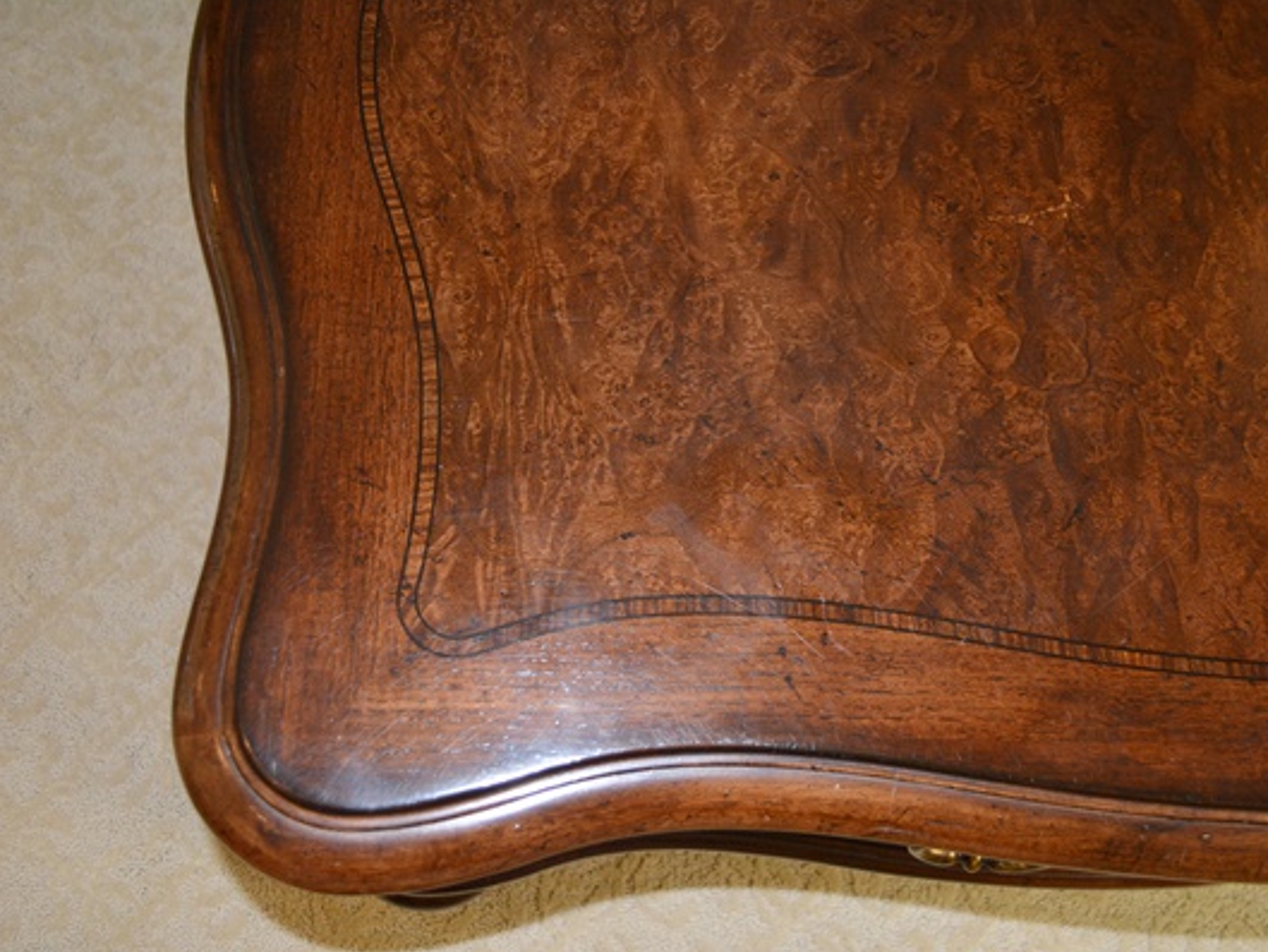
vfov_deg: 39.7
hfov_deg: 51.2
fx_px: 1319
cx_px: 714
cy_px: 475
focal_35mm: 36
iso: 1250
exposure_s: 1/60
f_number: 3.8
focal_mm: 22
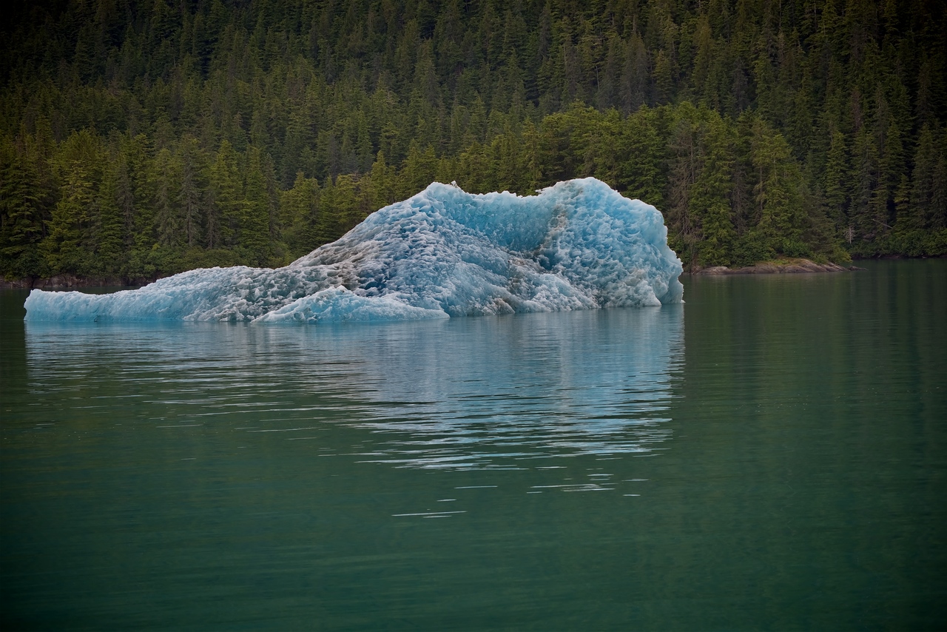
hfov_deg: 18.6
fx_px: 2894
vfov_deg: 12.5
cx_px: 474
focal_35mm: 110
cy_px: 316
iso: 100
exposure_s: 1/320
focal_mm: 110
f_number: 5.6
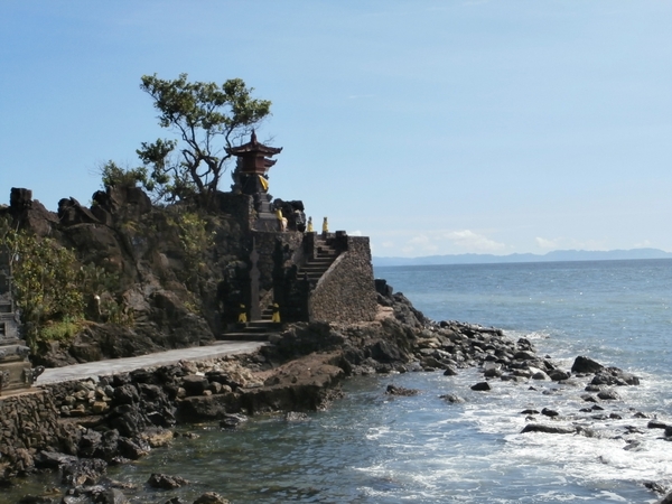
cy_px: 252
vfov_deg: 25.7
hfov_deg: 33.8
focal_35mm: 57
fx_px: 1107
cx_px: 336
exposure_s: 1/1250
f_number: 4.5
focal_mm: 10.11
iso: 100
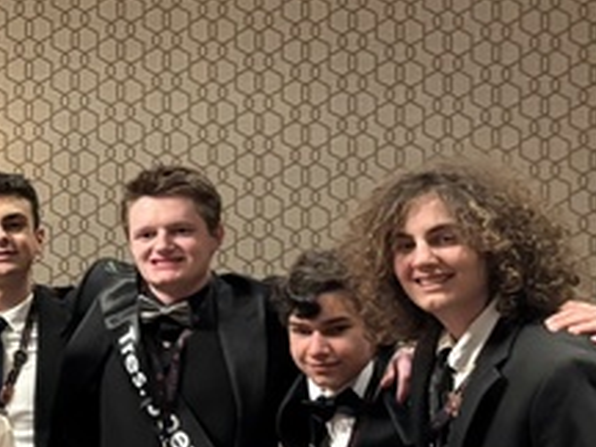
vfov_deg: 12.0
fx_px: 2118
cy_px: 284
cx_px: -593
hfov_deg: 13.7
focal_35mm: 123
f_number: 1.6
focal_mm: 5.96
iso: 500
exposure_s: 1/60
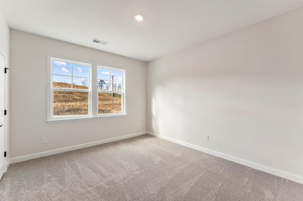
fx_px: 126
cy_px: 100
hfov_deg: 100.4
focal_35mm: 15
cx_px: 157
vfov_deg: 77.3
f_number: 6.3
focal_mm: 14
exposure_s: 1/8
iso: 400
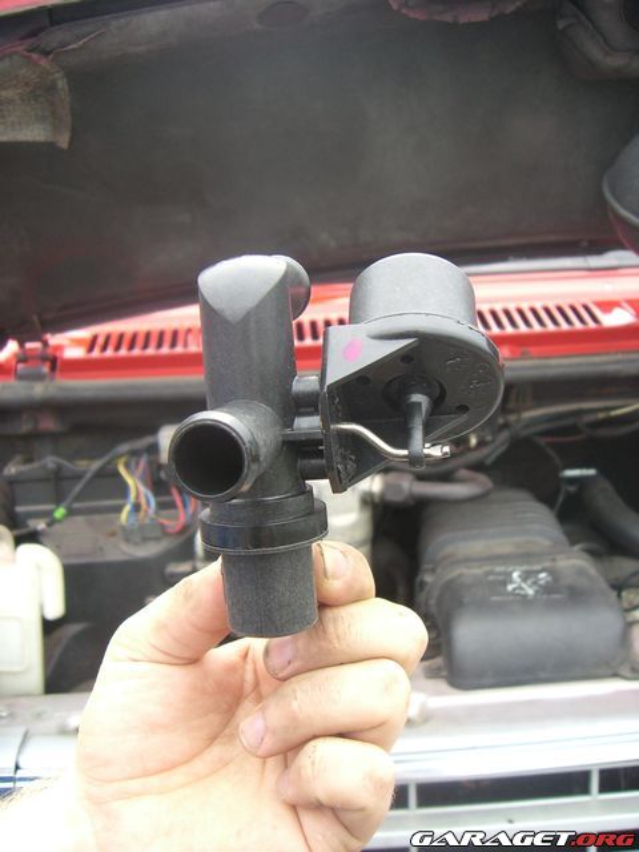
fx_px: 935
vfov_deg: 49.0
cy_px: 426
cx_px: 320
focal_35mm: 38
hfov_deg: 37.7
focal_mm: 6.2
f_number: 2.7
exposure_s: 1/200
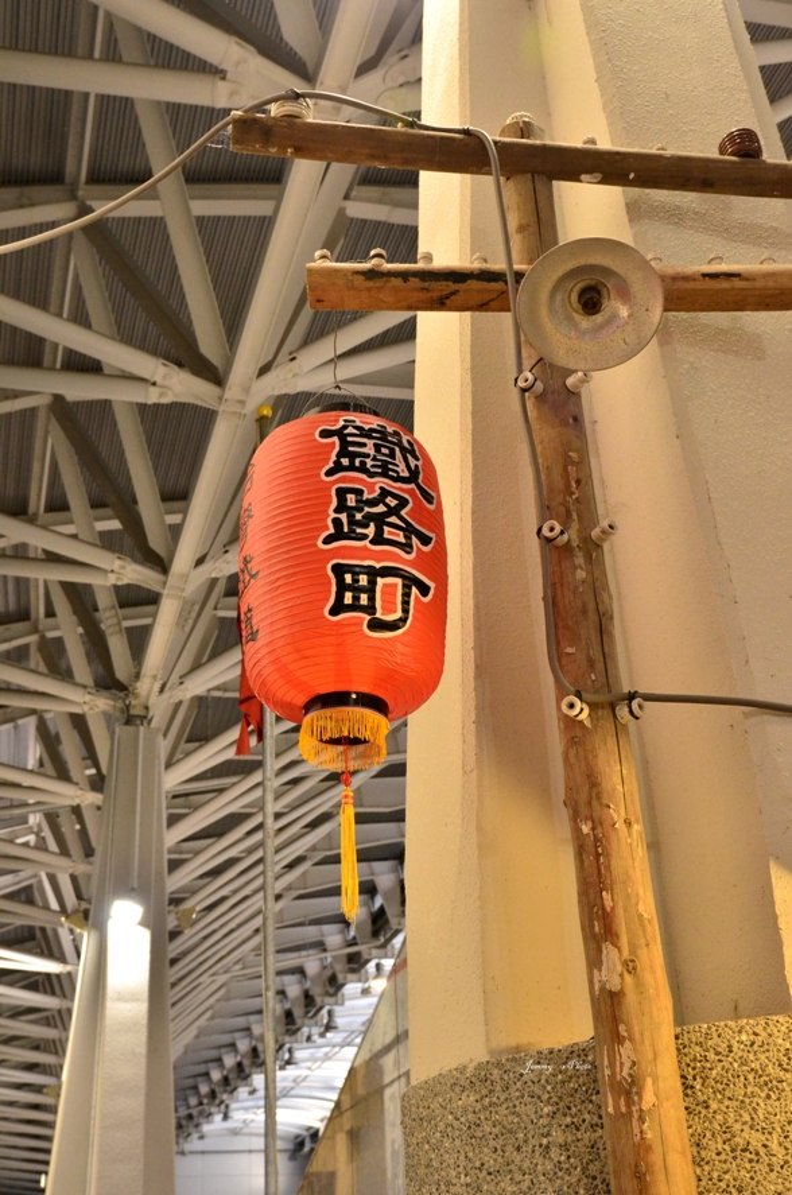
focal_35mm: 40
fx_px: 1342
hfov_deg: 32.9
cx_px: 396
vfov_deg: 48.0
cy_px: 598
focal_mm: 27
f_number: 5.6
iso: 1600
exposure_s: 1/80
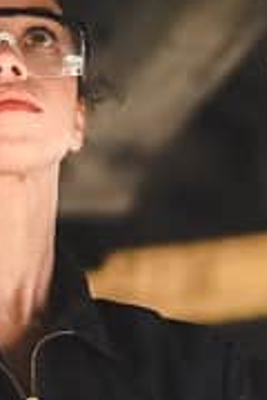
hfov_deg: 3.9
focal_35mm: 350
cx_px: 53
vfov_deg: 5.9
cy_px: 93
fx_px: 3893
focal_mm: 105
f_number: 1.4
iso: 50
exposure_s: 1/640
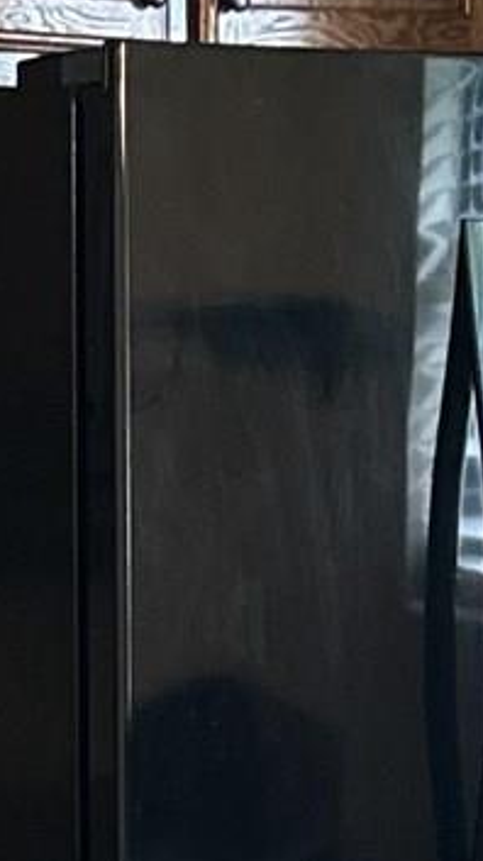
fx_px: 4221
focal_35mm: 185
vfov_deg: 11.4
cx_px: 66
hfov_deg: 6.5
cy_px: 1093
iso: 500
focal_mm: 5.7
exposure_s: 1/60
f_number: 1.5
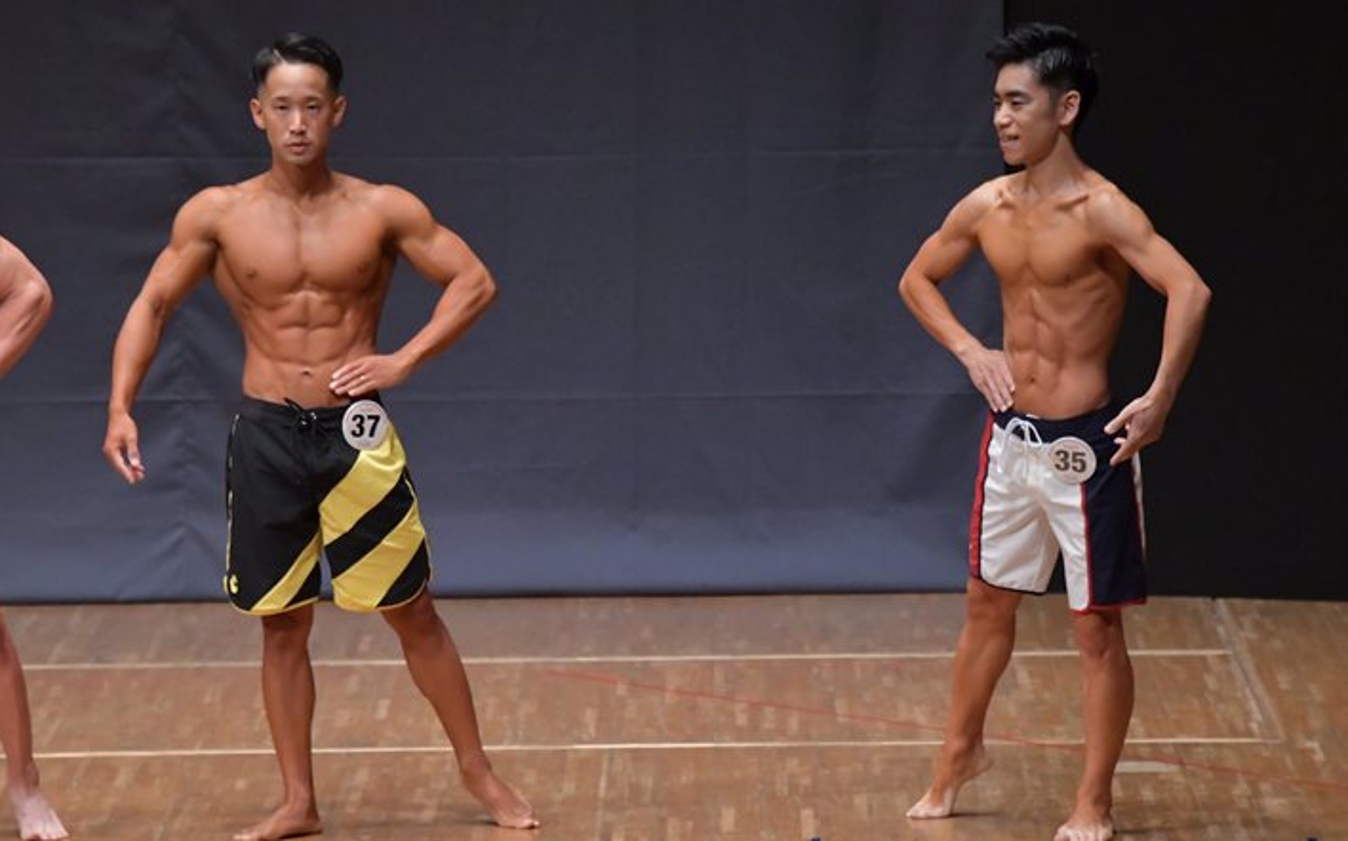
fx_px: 11679
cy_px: 415
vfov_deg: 4.1
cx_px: 675
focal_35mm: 318
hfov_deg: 6.6
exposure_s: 1/400
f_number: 5.6
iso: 6400
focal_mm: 190
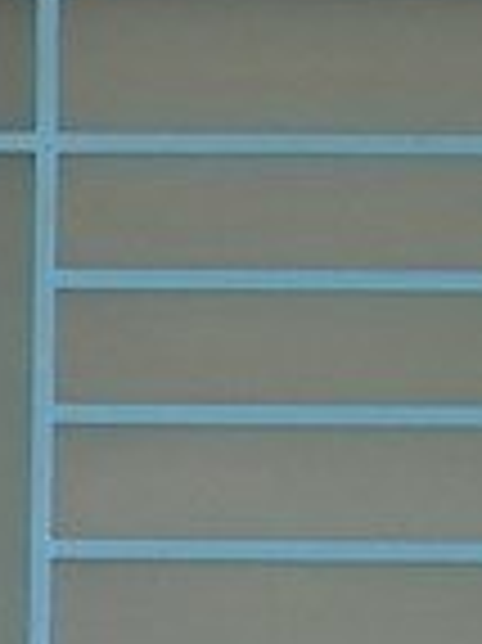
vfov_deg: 5.9
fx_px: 6117
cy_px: 1162
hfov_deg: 4.3
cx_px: -1180
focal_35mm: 329
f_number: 3.1
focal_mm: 9.5
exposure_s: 1/160
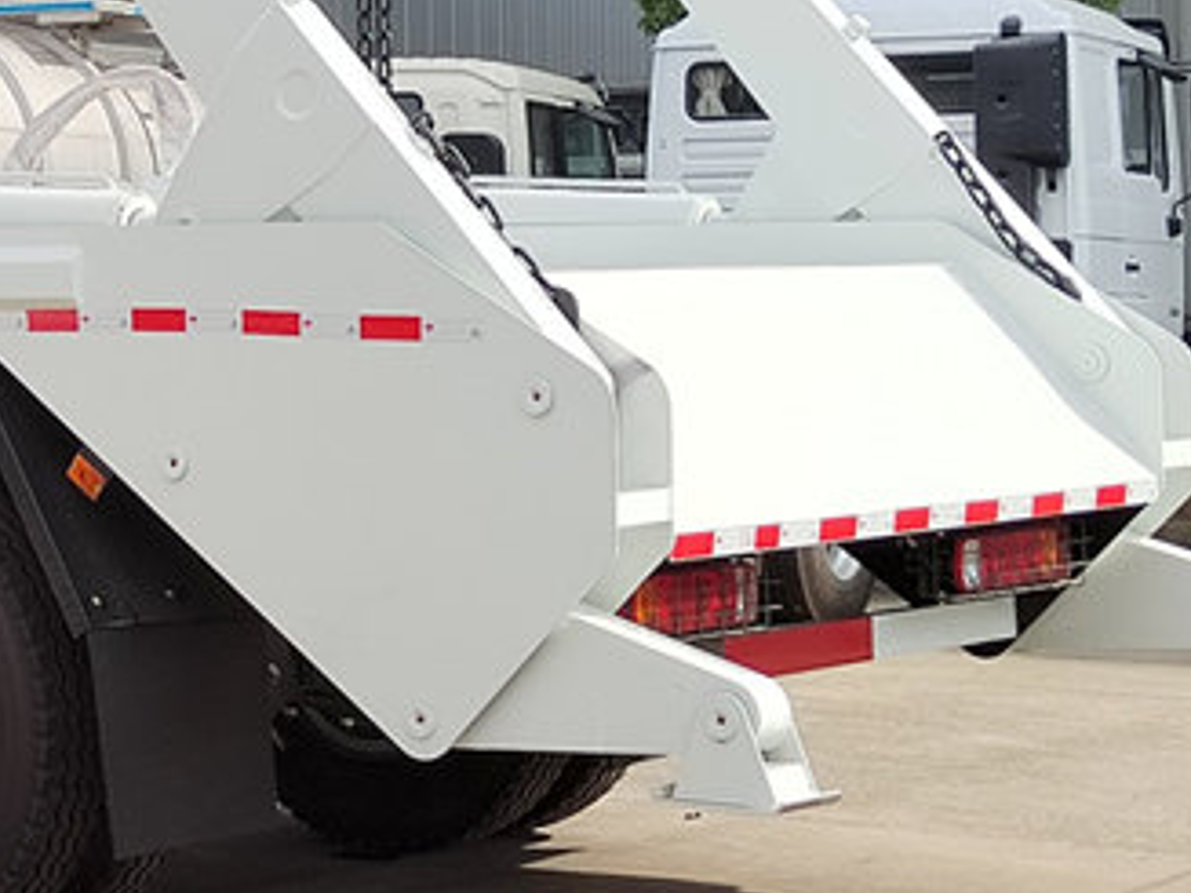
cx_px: -33
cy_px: 122
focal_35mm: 88
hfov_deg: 21.4
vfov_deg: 16.6
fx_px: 3027
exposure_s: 1/1605
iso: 216
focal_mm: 5.52
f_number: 1.9
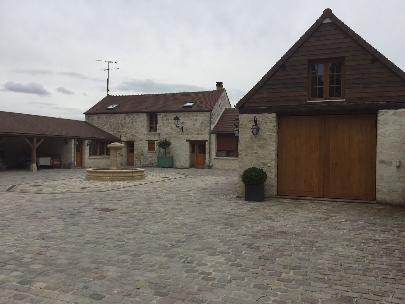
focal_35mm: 29
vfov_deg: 48.2
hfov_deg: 61.7
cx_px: 202
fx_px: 339
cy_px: 152
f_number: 2.2
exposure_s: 1/2475
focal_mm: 4.15
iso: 32
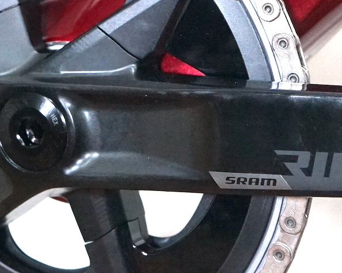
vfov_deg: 8.9
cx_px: 55
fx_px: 1761
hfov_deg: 11.0
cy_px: 50
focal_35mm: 174
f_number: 5
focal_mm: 48
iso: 2500
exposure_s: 1/160
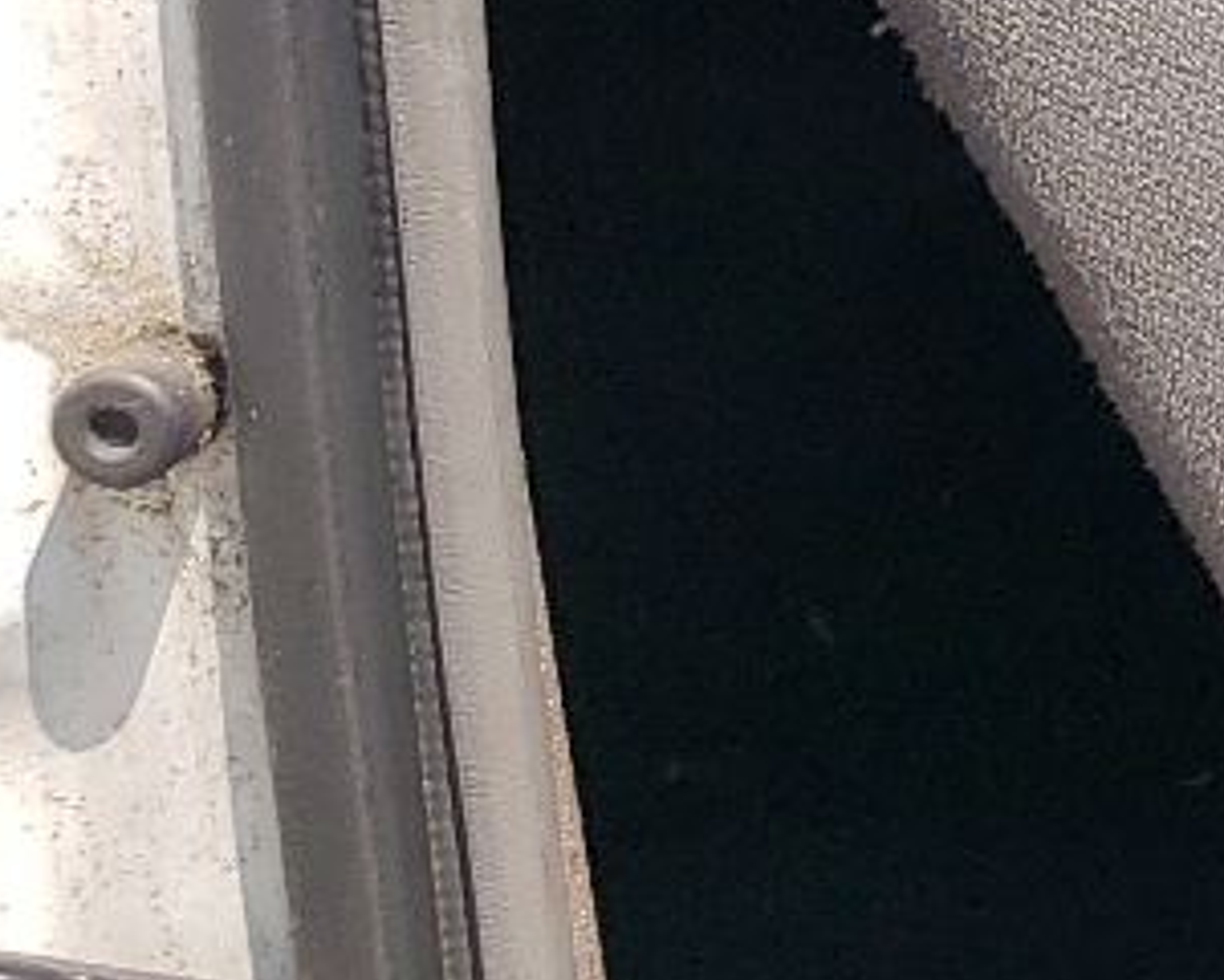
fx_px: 4892
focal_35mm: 135
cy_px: -451
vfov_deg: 11.0
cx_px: 2981
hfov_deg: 11.6
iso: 50
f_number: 1.5
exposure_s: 1/1667
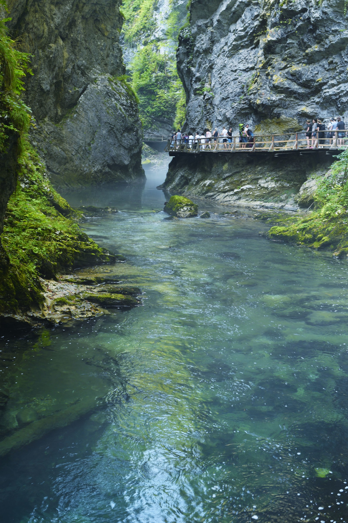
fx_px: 609
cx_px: 174
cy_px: 262
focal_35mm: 42
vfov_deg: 46.4
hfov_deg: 31.9
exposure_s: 1/15
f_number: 5.6
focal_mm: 28
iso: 100
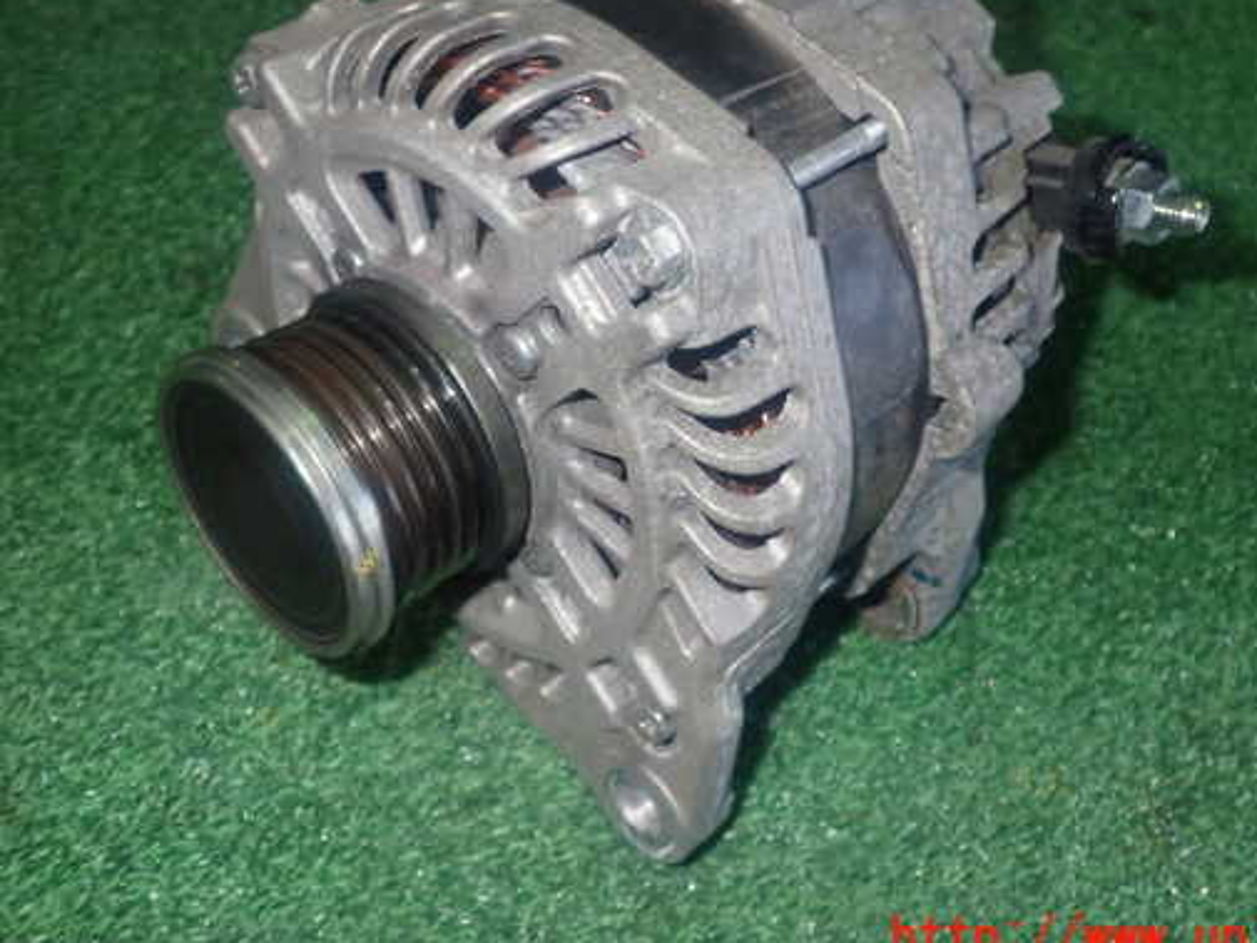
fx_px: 1380
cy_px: 411
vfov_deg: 37.7
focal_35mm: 38
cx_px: 707
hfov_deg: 48.9
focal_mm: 5.79
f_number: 7.1
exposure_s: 1/30
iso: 500
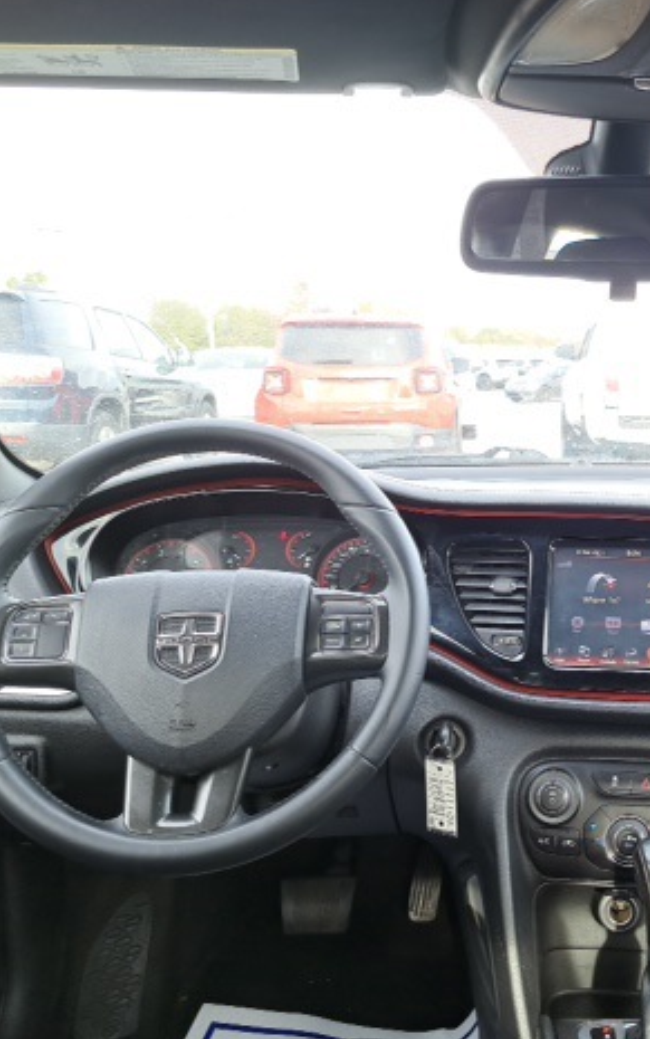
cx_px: 567
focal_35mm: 35
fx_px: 991
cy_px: 505
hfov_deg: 34.6
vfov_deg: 55.3
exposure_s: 1/60
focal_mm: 5.23
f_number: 1.8
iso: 50
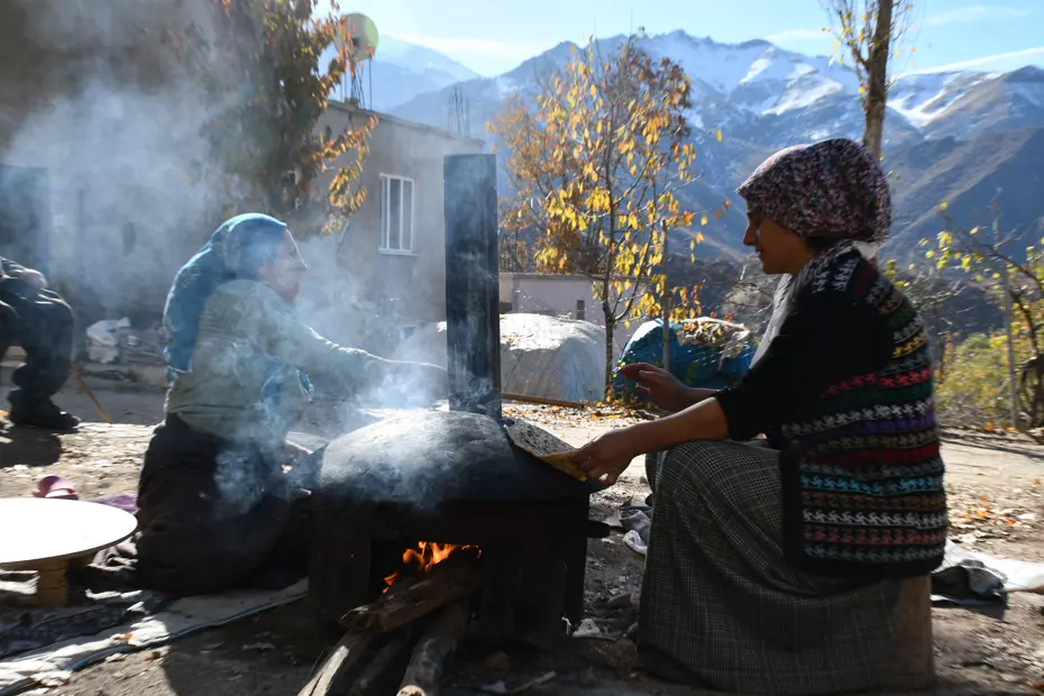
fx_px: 1160
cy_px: 348
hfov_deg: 48.5
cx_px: 522
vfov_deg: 33.4
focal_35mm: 40
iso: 100
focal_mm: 27
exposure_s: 1/250
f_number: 8
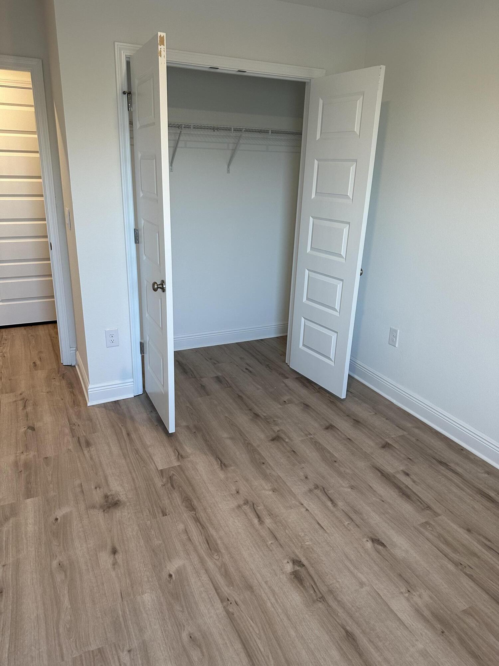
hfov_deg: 56.8
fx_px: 461
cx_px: 250
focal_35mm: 24
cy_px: 333
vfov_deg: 71.6
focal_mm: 6.86
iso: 200
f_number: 1.78
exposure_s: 1/120
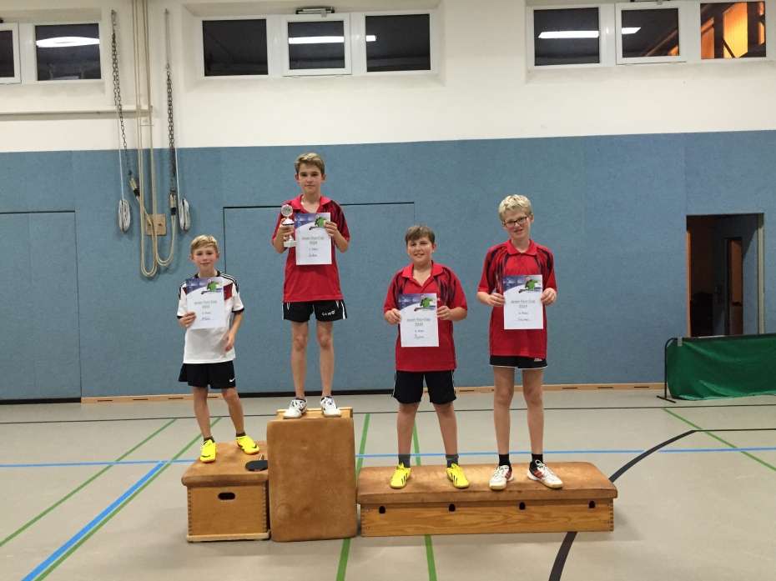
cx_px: 388
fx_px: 650
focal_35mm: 29
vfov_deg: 48.2
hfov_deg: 61.7
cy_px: 290
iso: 200
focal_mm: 4.15
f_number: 2.2
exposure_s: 1/30
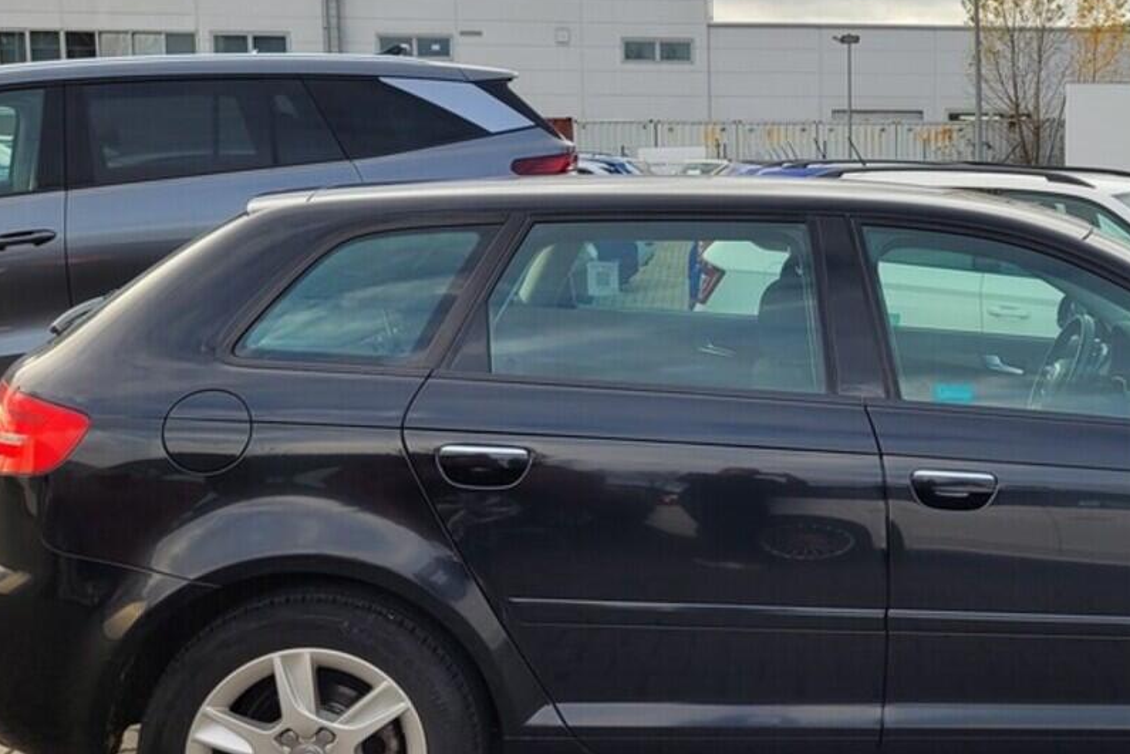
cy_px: 317
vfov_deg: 27.5
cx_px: 895
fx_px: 1538
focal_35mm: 49
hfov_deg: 38.9
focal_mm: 5.4
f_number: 1.8
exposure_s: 1/455
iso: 40
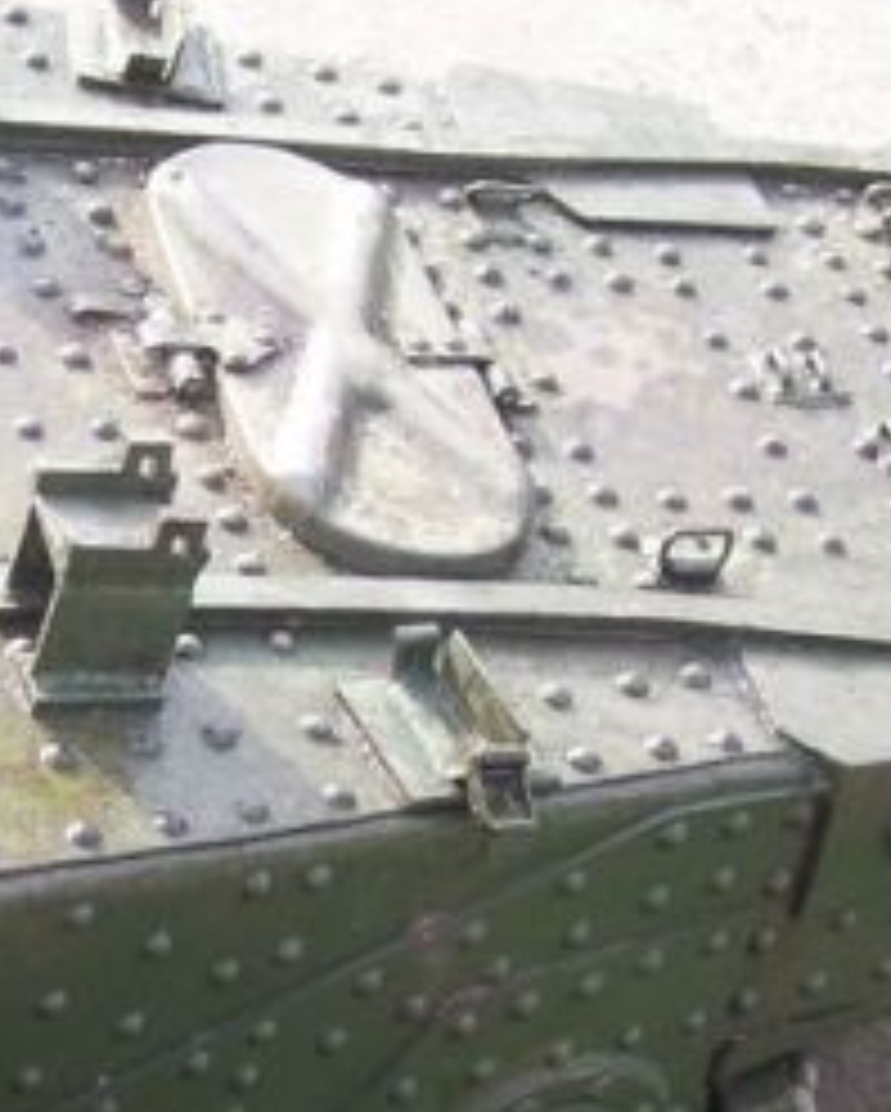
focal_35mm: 117
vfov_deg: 16.3
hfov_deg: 13.1
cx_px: 99
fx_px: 3852
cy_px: 860
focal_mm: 6
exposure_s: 1/180
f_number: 2.7
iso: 80
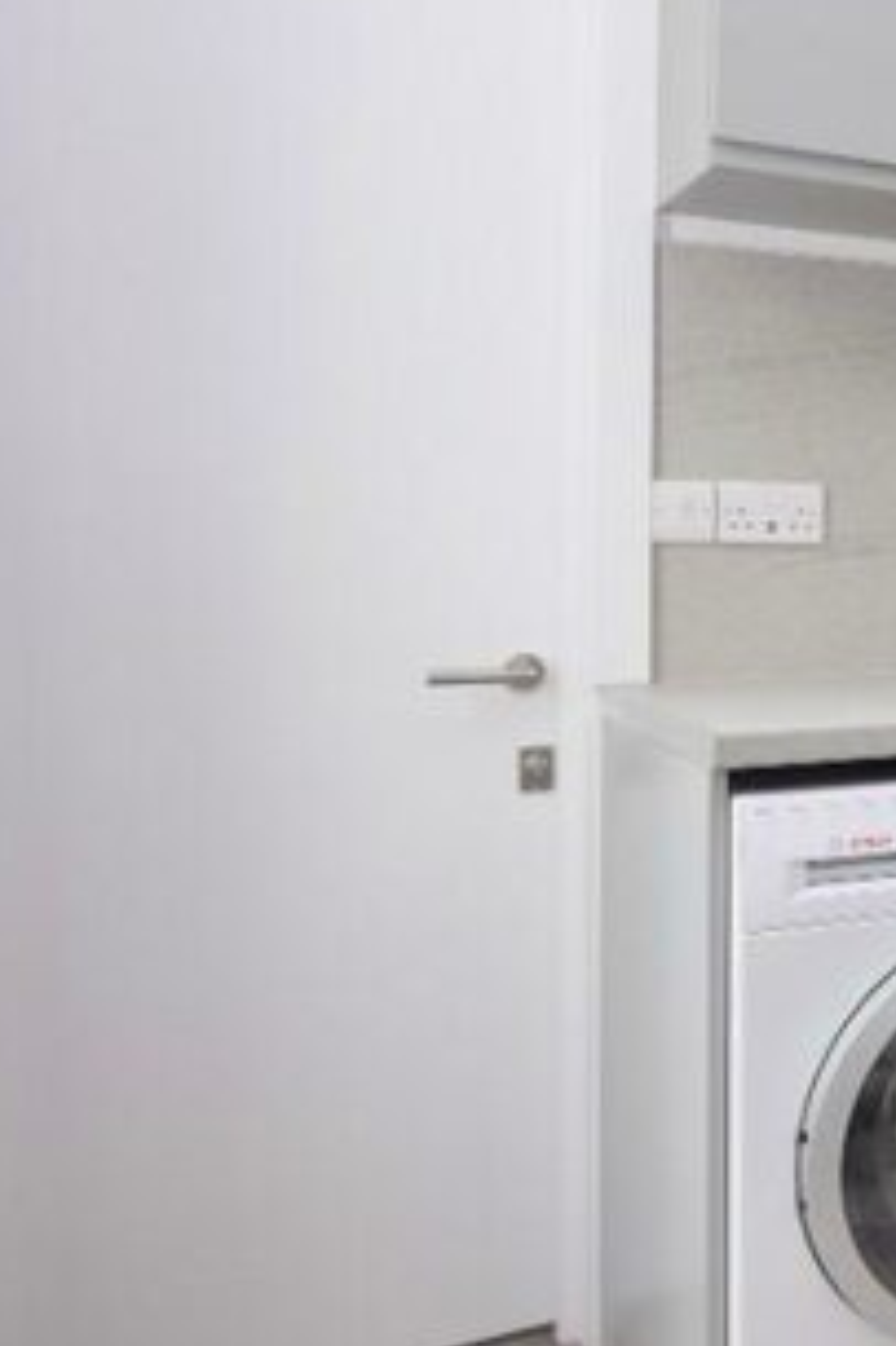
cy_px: 549
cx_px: 1280
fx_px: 1479
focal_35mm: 40
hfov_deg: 26.3
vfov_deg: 48.7
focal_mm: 11.5
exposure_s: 1/20
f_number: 5.6
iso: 280
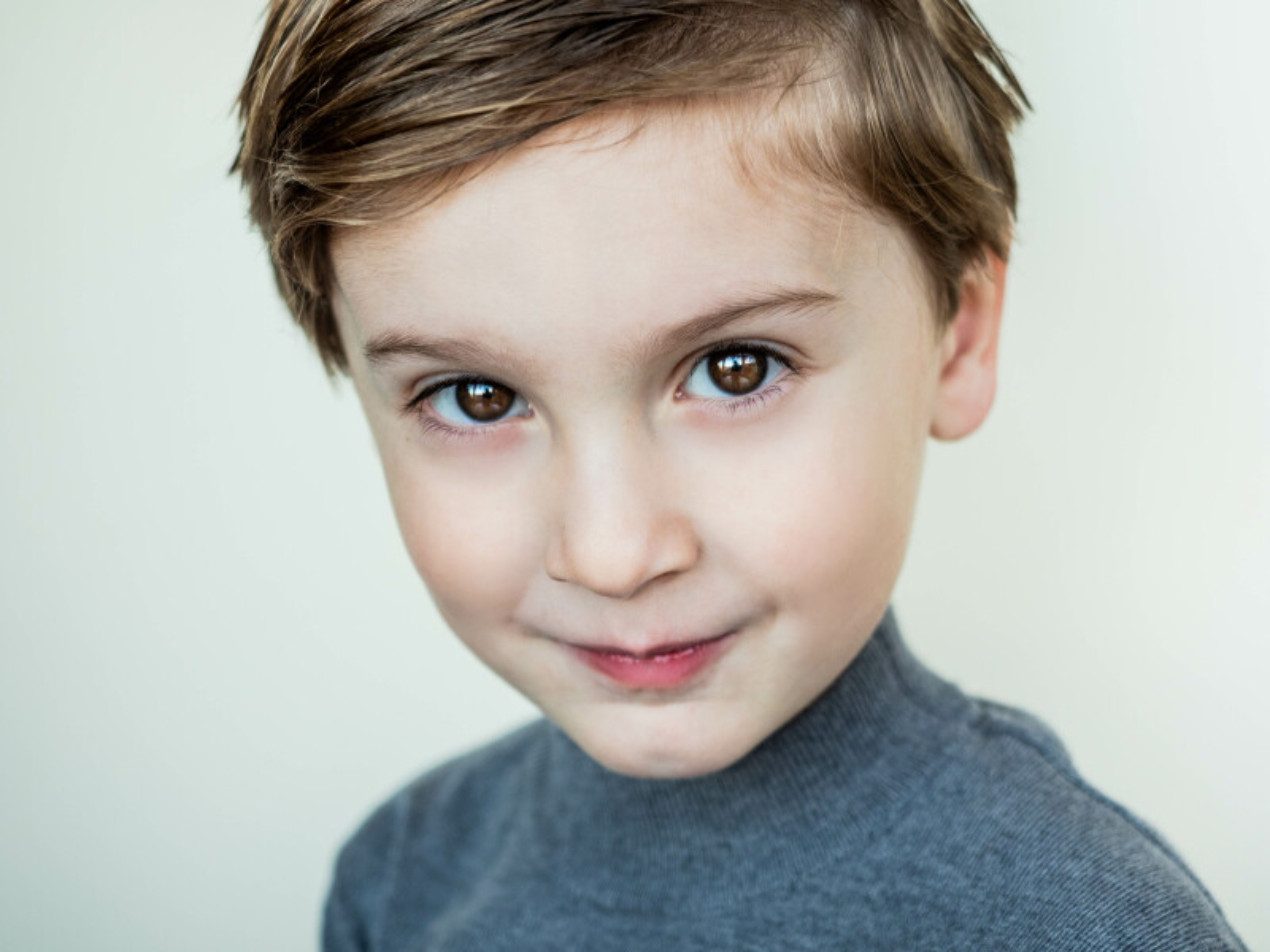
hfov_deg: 24.4
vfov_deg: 18.4
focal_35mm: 80
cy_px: 476
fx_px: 2935
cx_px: 635
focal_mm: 40
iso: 200
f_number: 2.8
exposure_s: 1/160
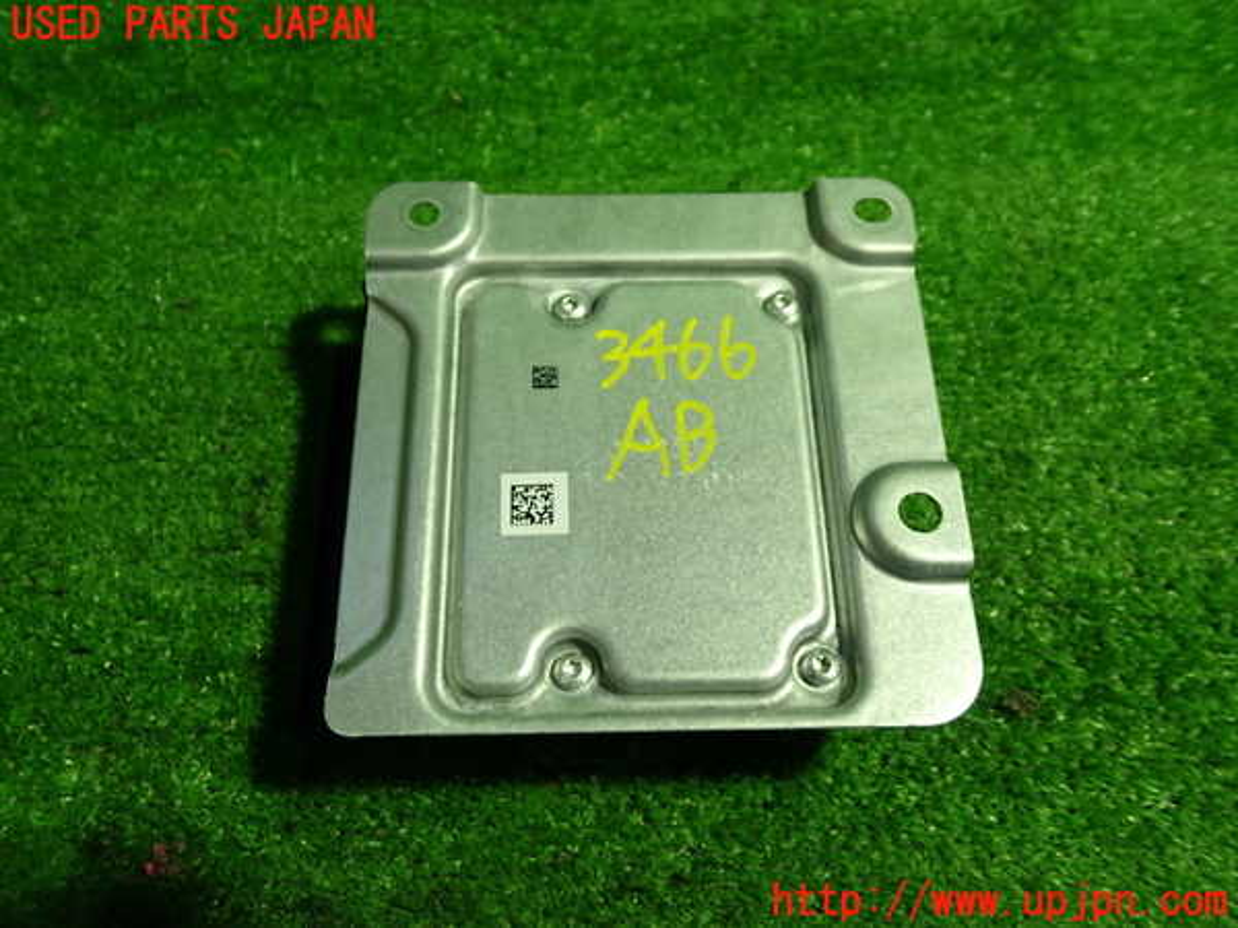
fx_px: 1073
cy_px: 464
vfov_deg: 46.8
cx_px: 619
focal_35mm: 30
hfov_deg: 60.0
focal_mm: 5.4
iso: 200
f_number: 2.3
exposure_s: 1/50
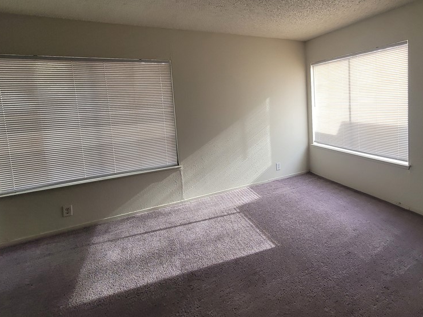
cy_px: 119
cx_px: 276
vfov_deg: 70.4
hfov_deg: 85.2
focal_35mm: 18
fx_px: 220
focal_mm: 2.2
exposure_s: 1/120
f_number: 2.2
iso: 80
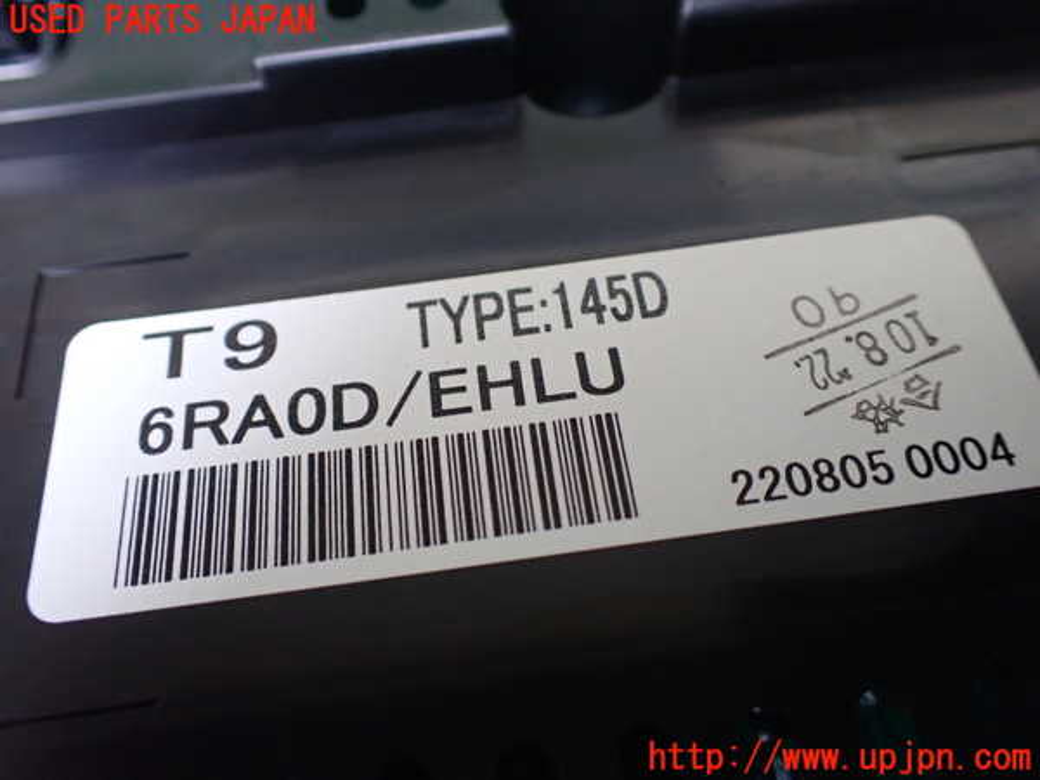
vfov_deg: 46.8
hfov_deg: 60.0
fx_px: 901
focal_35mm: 30
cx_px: 520
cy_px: 390
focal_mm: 5.4
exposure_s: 1/80
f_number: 2.3
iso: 800
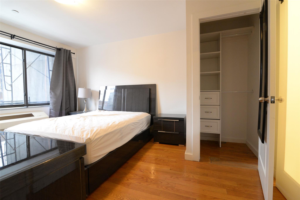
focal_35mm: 16
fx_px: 133
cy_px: 100
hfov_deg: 96.7
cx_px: 150
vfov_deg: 73.8
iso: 2500
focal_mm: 16
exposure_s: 1/15
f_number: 7.1
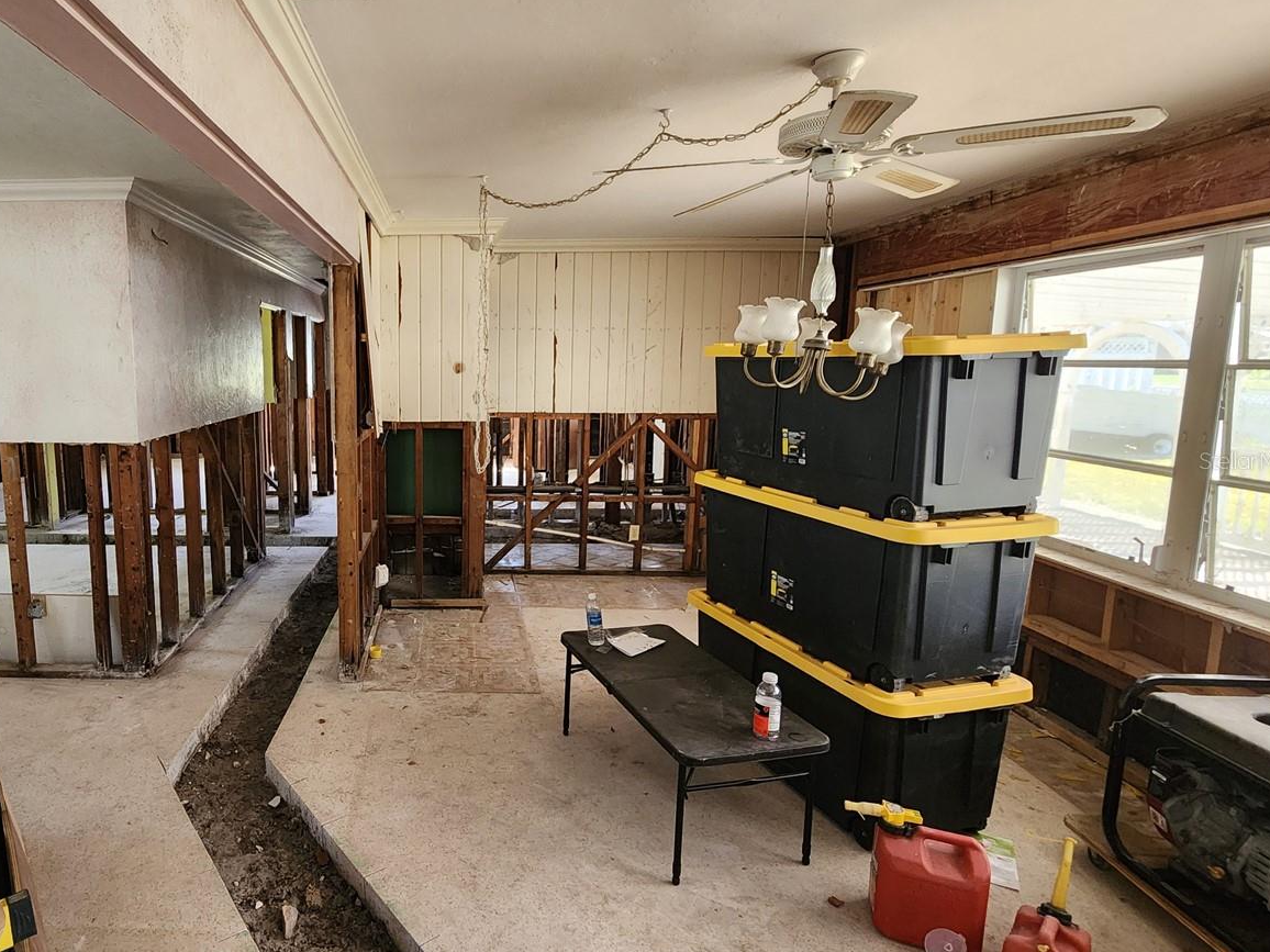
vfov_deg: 71.6
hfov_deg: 84.7
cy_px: 460
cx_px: 424
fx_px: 660
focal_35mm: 18
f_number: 2.2
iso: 400
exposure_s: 1/60
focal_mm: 2.2
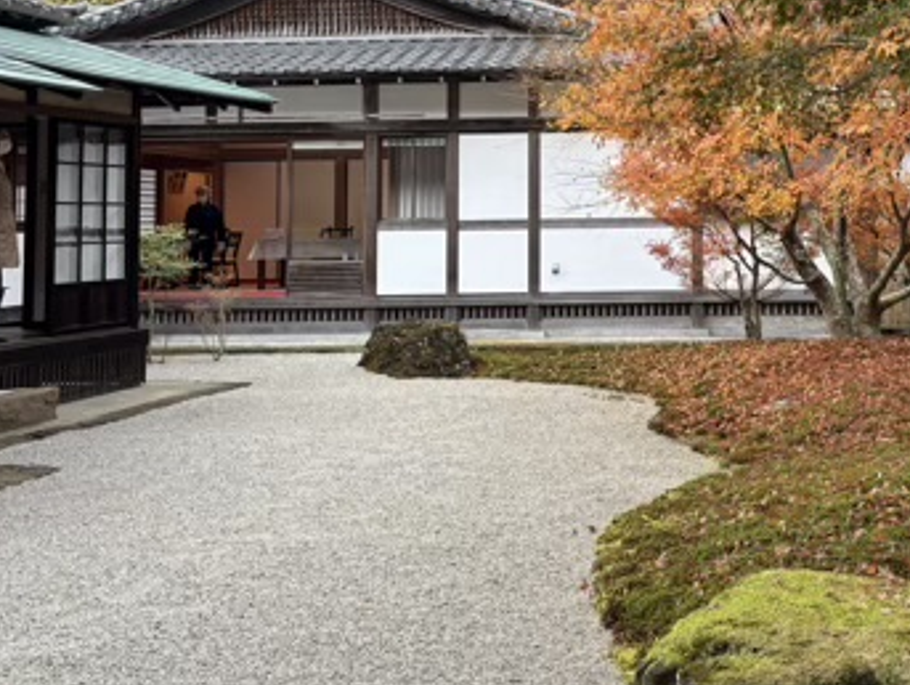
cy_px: 108
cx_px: 692
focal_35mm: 53
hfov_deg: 35.3
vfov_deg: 26.9
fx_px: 1395
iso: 80
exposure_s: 1/121
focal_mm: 5.96
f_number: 1.6
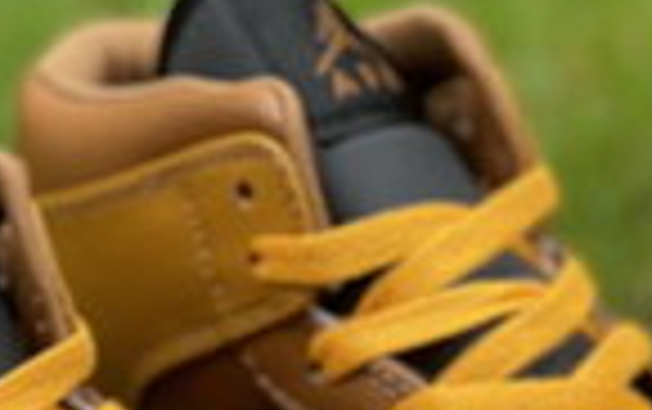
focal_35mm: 234
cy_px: 601
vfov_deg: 5.6
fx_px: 4163
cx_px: 333
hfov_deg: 9.0
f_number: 2.2
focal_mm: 7.5
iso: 100
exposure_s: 1/121
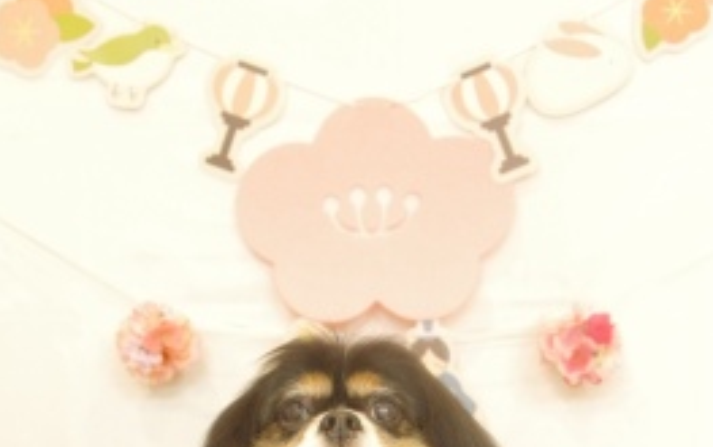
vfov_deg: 19.4
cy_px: 455
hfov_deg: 31.5
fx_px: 1264
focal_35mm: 65
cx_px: 355
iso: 4000
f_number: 4
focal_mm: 28
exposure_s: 1/125
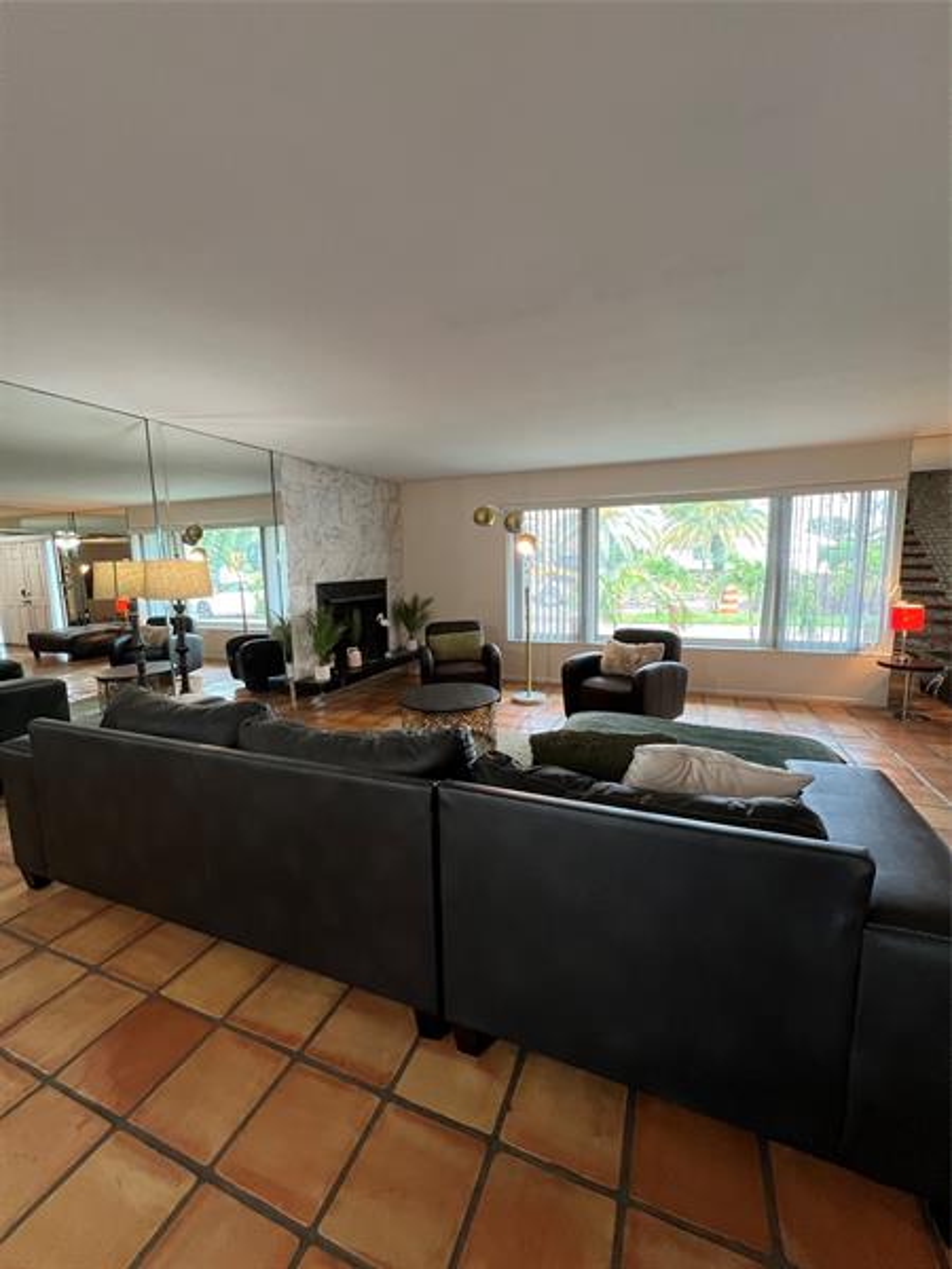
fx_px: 477
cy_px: 634
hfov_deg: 89.9
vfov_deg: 106.2
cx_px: 476
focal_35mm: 13
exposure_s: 1/60
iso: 320
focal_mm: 1.57
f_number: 1.8
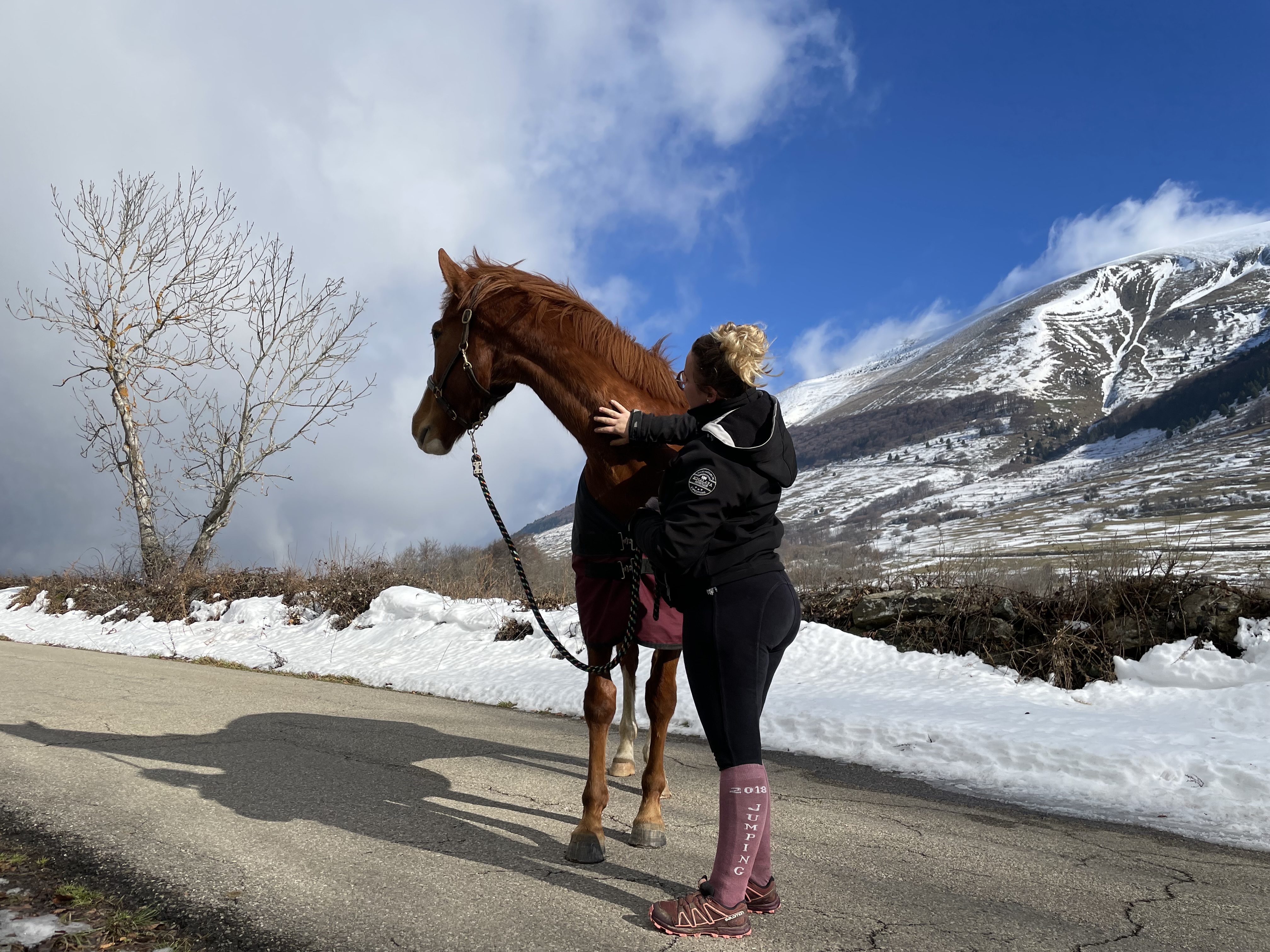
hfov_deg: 67.3
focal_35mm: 26
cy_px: 476
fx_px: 954
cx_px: 635
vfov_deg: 53.1
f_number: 1.6
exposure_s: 1/4464
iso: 32
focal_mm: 4.2
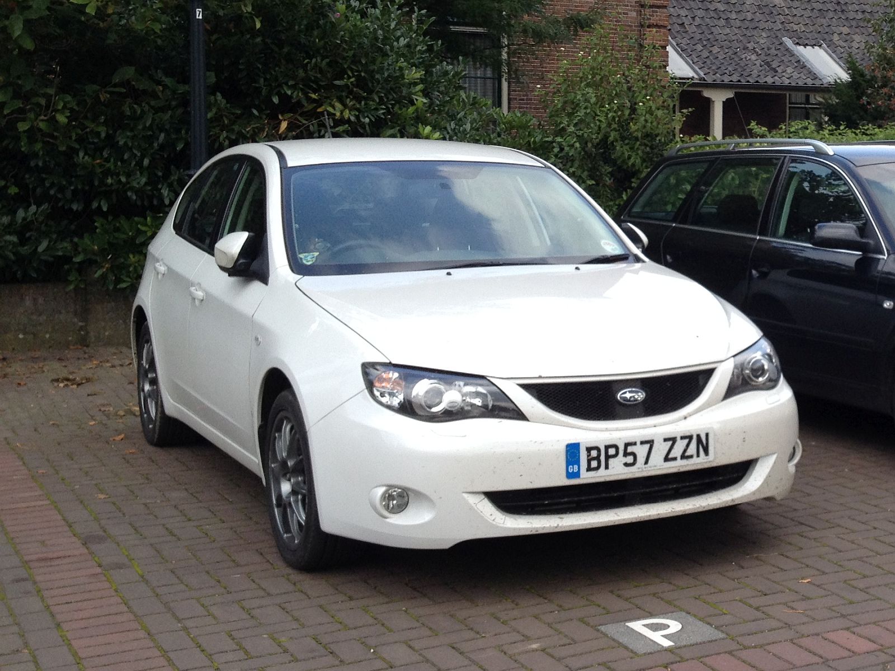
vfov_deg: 40.7
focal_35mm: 35
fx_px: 905
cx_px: 448
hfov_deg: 52.6
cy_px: 336
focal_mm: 4.28
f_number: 2.4
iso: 50
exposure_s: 1/468
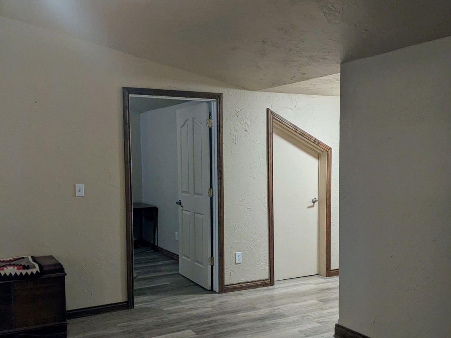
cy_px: 195
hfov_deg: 50.1
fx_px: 482
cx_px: 227
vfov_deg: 38.6
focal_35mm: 37
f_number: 1.8
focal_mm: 4.44
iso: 417
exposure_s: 1/59.9
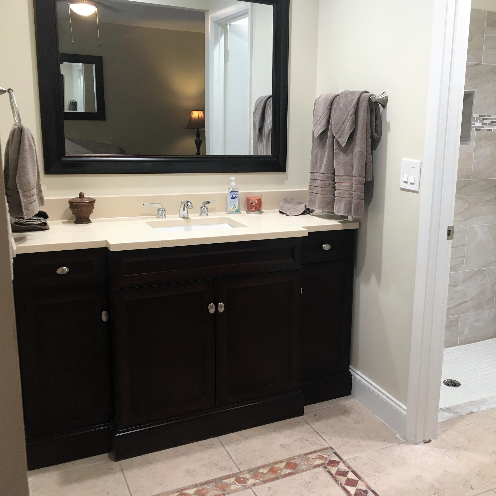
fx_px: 567
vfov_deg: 47.2
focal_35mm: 35
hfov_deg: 46.7
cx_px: 315
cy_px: 246
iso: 64
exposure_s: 1/30
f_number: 2.2
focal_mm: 4.15
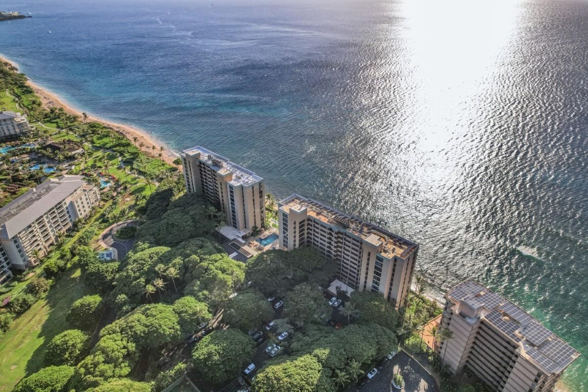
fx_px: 359
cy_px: 196
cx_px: 294
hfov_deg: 78.6
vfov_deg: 57.2
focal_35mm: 22
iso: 100
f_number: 2.8
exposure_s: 1/180
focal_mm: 8.38
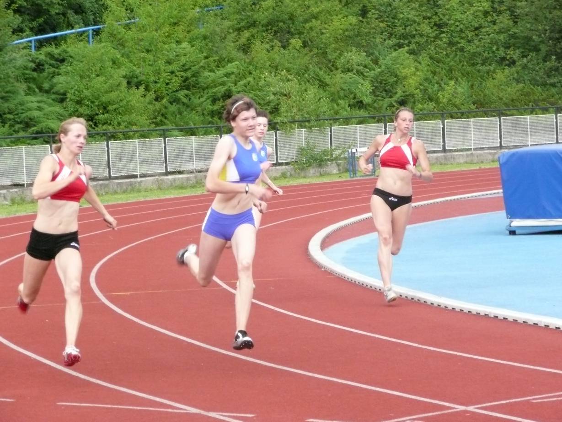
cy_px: 211
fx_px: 2387
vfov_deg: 10.1
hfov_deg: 13.4
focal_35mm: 147
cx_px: 281
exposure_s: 1/200
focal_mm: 24.2
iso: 400
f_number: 4.8
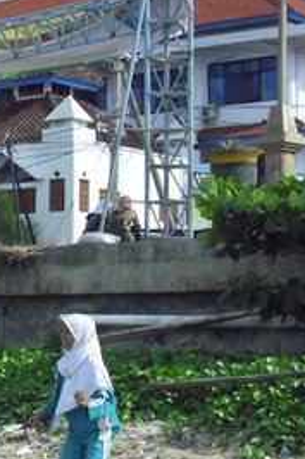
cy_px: 397
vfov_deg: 17.0
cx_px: -215
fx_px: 1514
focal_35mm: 119
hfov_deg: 10.9
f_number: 8
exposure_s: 1/200
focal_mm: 6.2
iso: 100
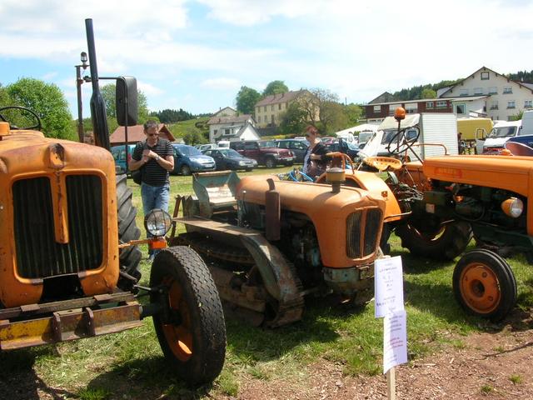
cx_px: 266
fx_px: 539
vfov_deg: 40.7
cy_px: 200
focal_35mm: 35
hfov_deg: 52.6
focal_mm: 5.8
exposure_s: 1/198
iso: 50
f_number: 5.6
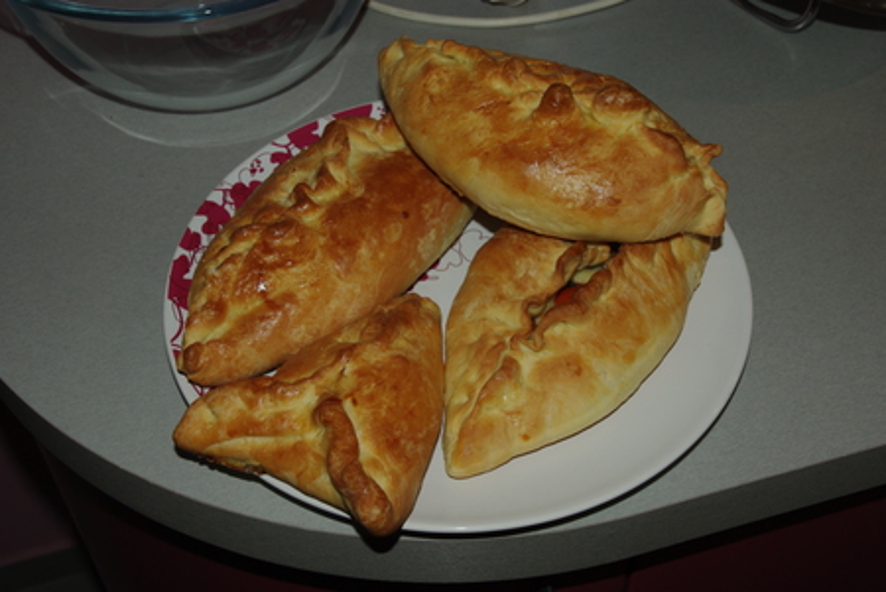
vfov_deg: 27.6
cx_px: 443
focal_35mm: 49
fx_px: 1207
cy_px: 296
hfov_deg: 40.3
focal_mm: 32.5
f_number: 8
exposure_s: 1/45
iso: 200
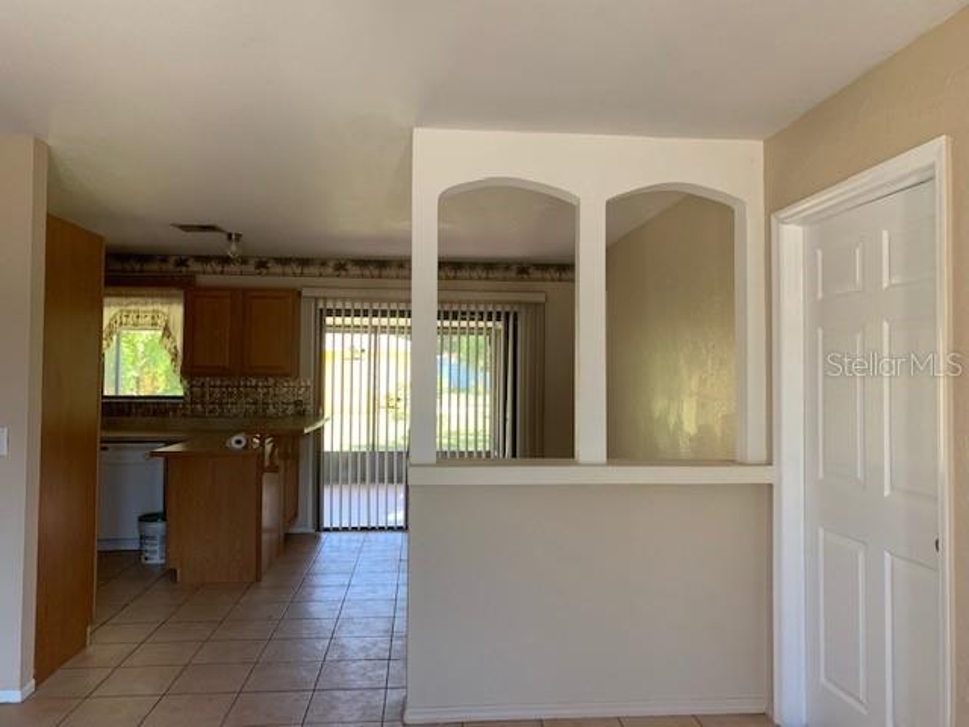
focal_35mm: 26
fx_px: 728
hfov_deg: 67.3
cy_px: 364
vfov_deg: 53.1
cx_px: 484
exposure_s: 1/61
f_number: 1.8
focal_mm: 4.25
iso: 100
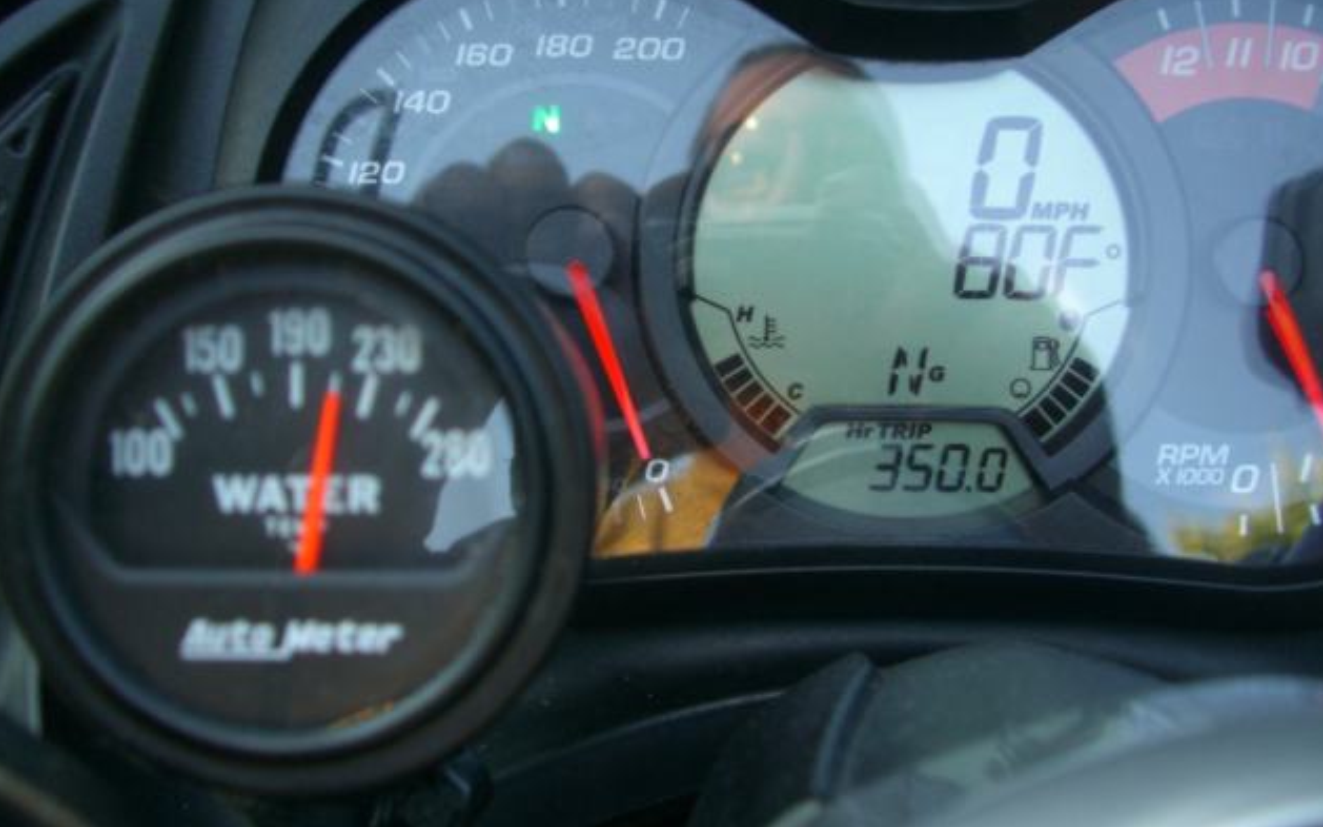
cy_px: 358
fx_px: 1478
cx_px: 663
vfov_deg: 31.2
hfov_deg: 48.2
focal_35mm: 41
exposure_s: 1/80
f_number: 2.8
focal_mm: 7.9
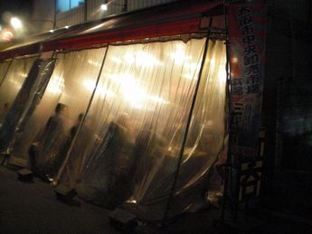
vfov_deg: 37.7
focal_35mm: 38
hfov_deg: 49.0
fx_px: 343
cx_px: 156
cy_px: 117
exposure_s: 1/30
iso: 800
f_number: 3.1
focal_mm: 6.3
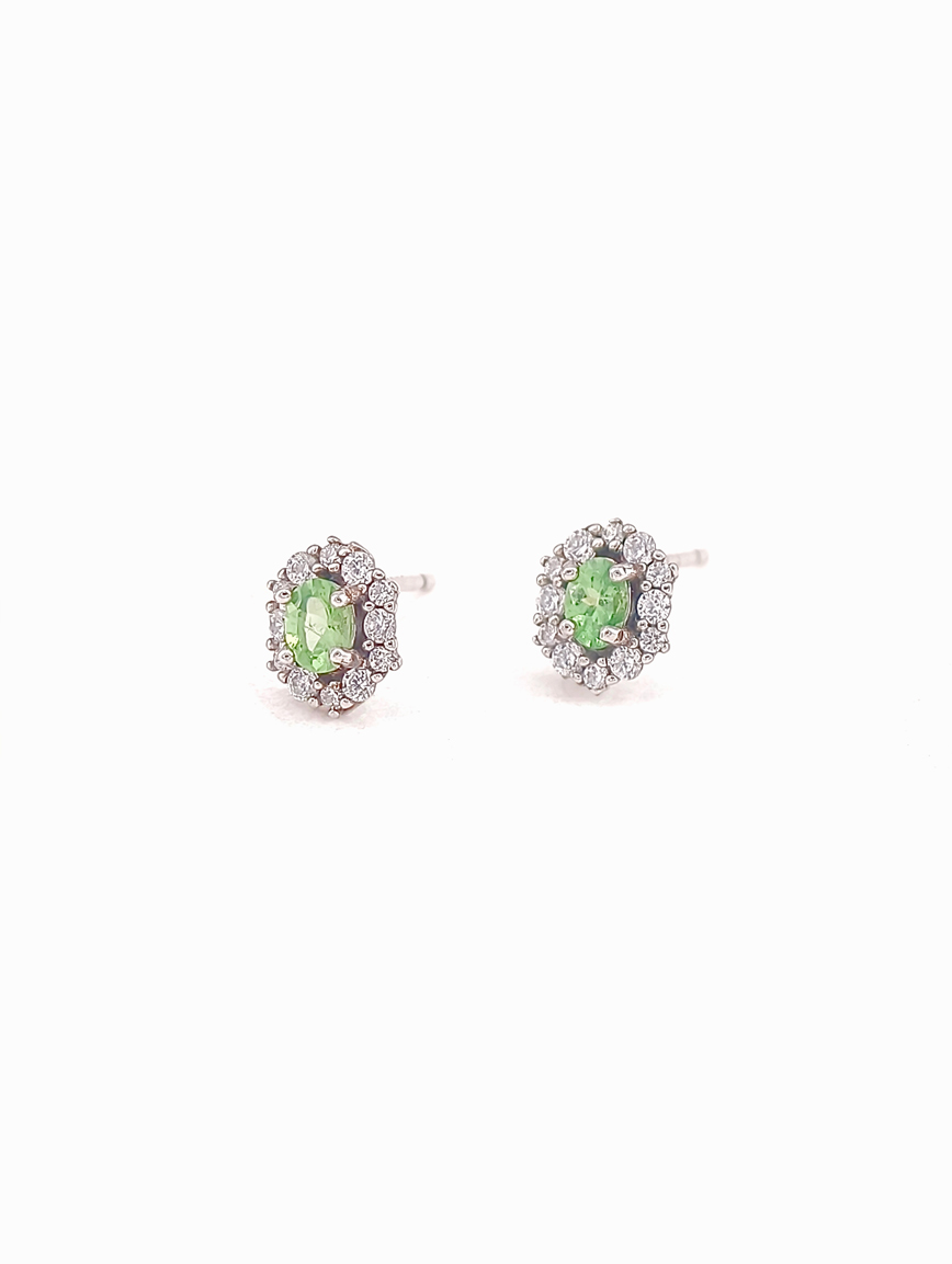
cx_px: 476
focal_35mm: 196
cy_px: 632
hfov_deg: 7.6
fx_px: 7170
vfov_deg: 10.1
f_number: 2.67
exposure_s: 1/161
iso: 125
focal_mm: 22.48
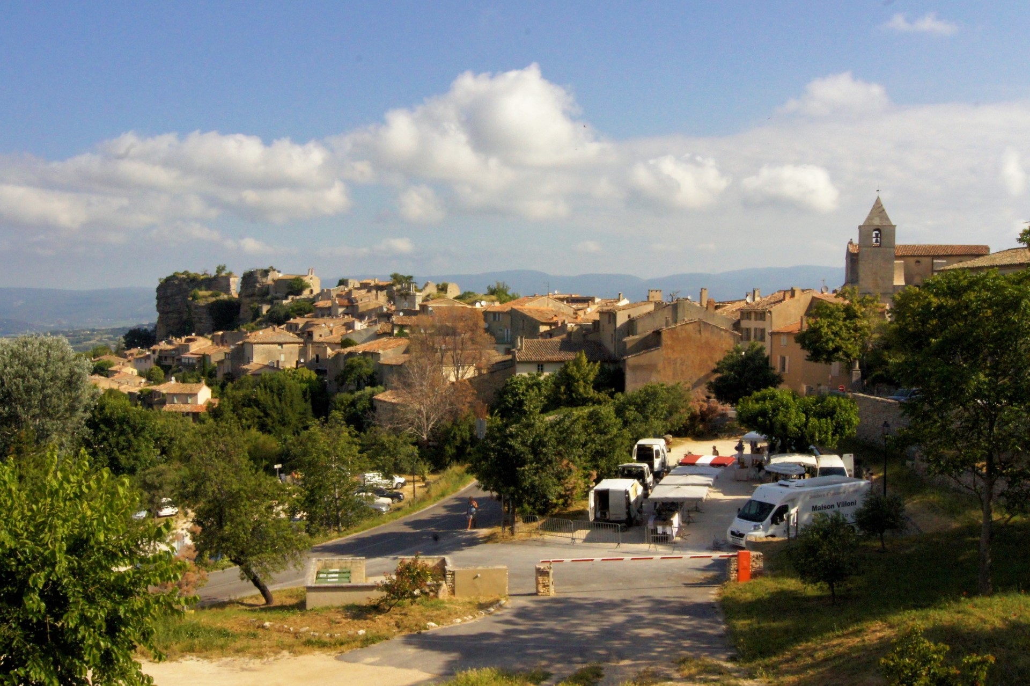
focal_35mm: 36
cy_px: 343
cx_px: 515
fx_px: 1029
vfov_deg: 36.8
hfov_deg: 53.2
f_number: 22
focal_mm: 24
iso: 1600
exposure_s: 1/800
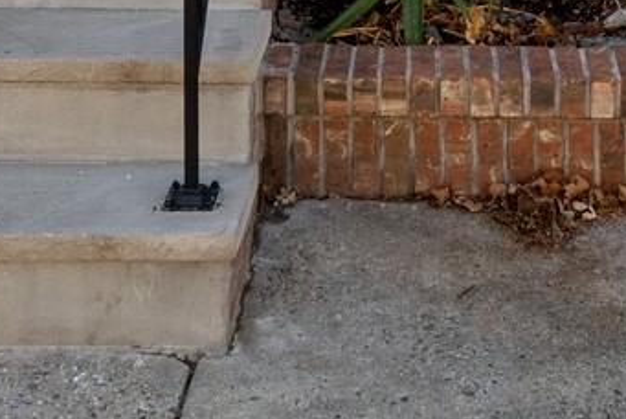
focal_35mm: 84
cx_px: 474
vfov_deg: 11.8
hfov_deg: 23.9
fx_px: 1462
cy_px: -708
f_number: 10
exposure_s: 1/125
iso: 320
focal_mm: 14
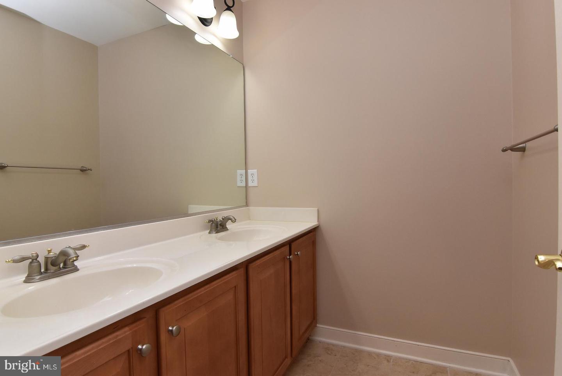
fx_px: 281
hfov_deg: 90.0
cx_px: 281
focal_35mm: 18
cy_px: 188
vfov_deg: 67.5
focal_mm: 12
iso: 800
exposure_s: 1/100
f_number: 10
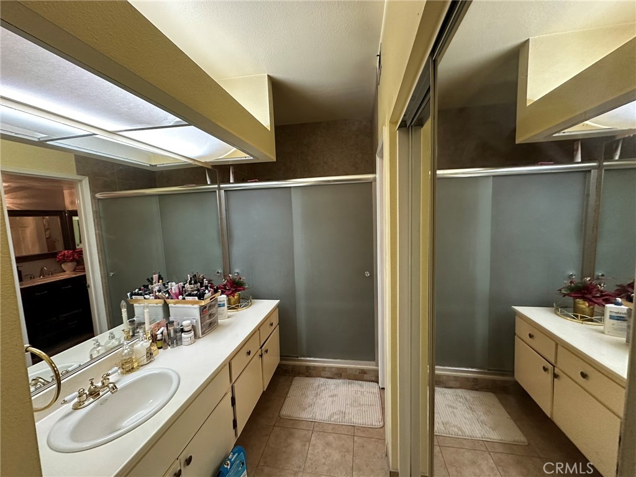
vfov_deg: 85.7
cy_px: 238
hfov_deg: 102.1
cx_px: 318
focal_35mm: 14
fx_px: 257
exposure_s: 1/60
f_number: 2.2
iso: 640
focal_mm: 2.22
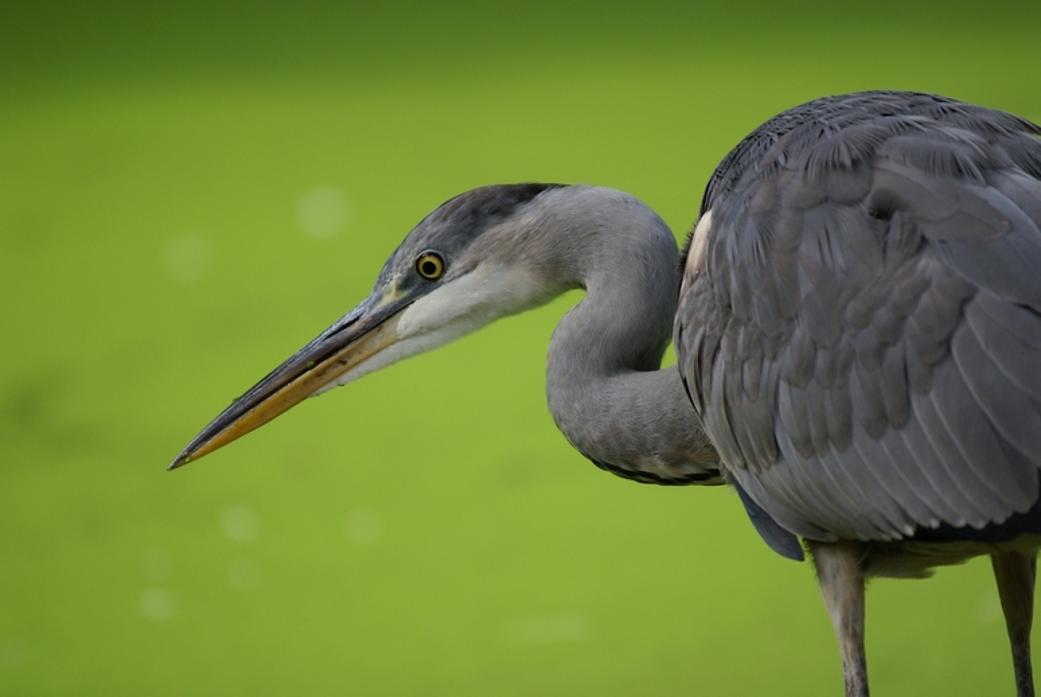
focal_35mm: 450
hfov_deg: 4.6
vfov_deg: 3.1
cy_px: 348
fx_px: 13027
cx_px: 520
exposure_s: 1/200
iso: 200
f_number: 5.6
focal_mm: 300
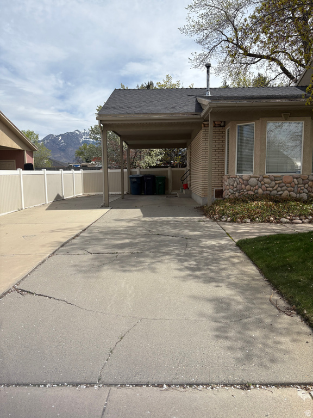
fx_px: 313
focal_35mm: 26
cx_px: 156
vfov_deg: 67.3
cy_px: 209
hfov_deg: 53.1
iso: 50
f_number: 1.6
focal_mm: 5.96
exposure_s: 1/5348
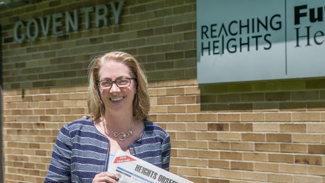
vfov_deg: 19.0
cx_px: 194
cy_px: 121
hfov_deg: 33.2
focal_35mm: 63
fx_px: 543
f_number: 6.7
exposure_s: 1/1500
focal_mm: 48
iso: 200
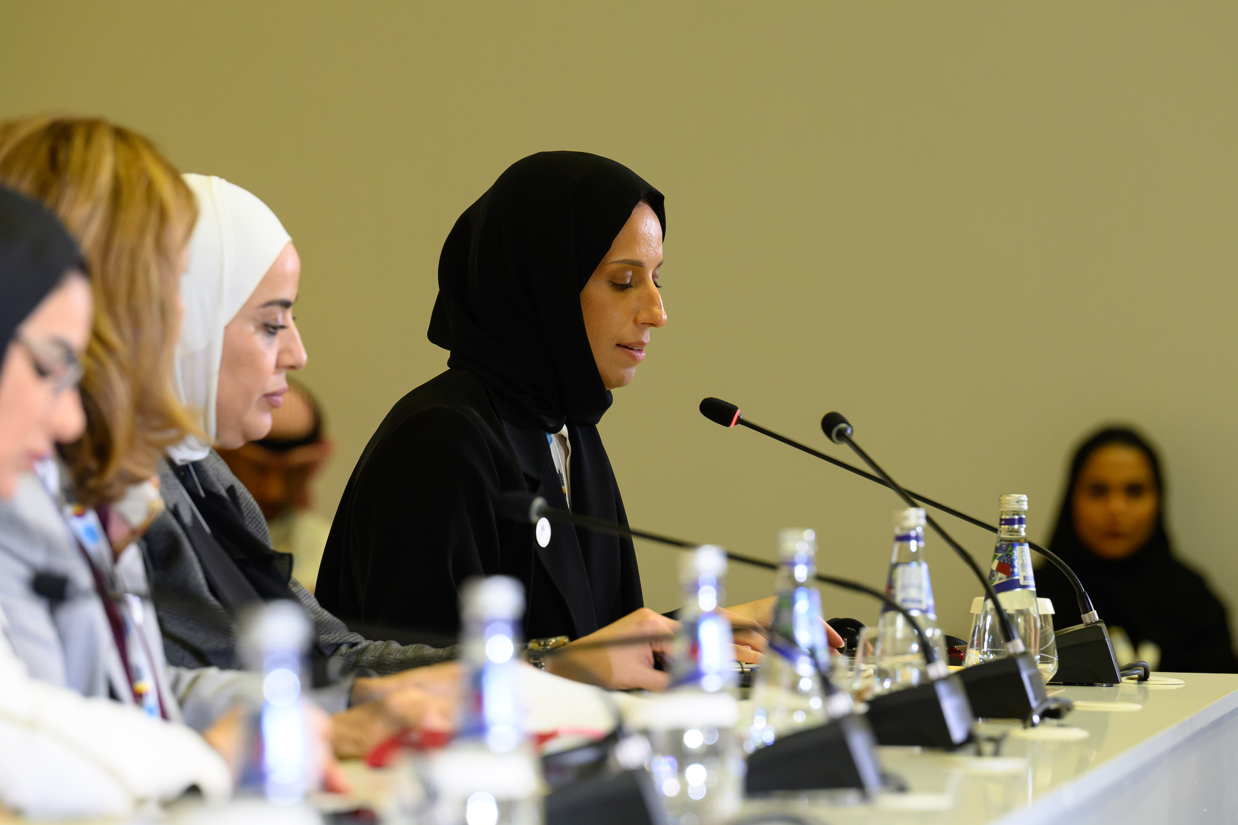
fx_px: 8491
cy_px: 412
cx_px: 619
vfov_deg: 5.6
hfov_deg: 8.3
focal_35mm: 247
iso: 2000
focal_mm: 165
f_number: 4
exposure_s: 1/250
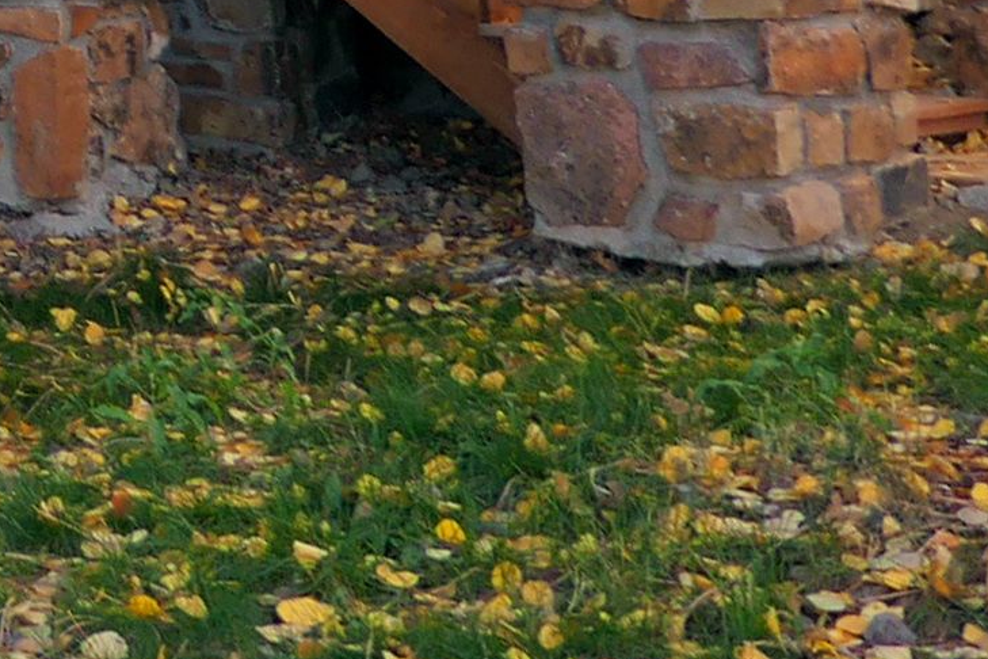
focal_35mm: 128
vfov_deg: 8.6
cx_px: -1588
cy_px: -1447
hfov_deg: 11.9
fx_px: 3513
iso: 200
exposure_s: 1/1000
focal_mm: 9
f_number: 2.8
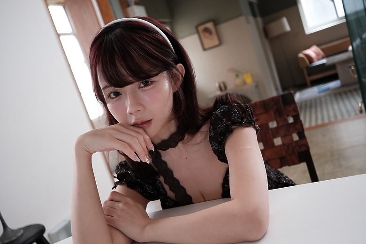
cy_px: 122
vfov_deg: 37.9
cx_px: 183
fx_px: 356
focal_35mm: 35
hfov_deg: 54.4
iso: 1600
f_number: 2.8
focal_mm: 23
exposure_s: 1/80
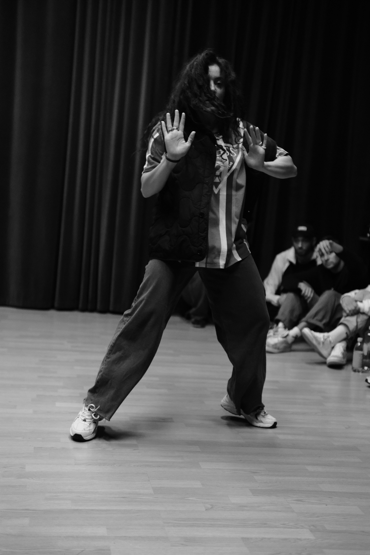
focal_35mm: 50
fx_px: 771
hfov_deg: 27.0
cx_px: 185
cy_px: 278
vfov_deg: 39.6
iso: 3200
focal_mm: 33
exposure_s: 1/2000
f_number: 1.6
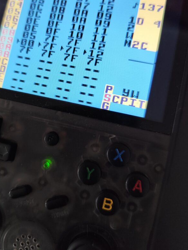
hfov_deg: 46.3
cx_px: 68
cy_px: 106
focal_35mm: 30
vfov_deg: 59.7
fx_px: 217
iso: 250
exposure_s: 1/50
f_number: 1.65
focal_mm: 6.14
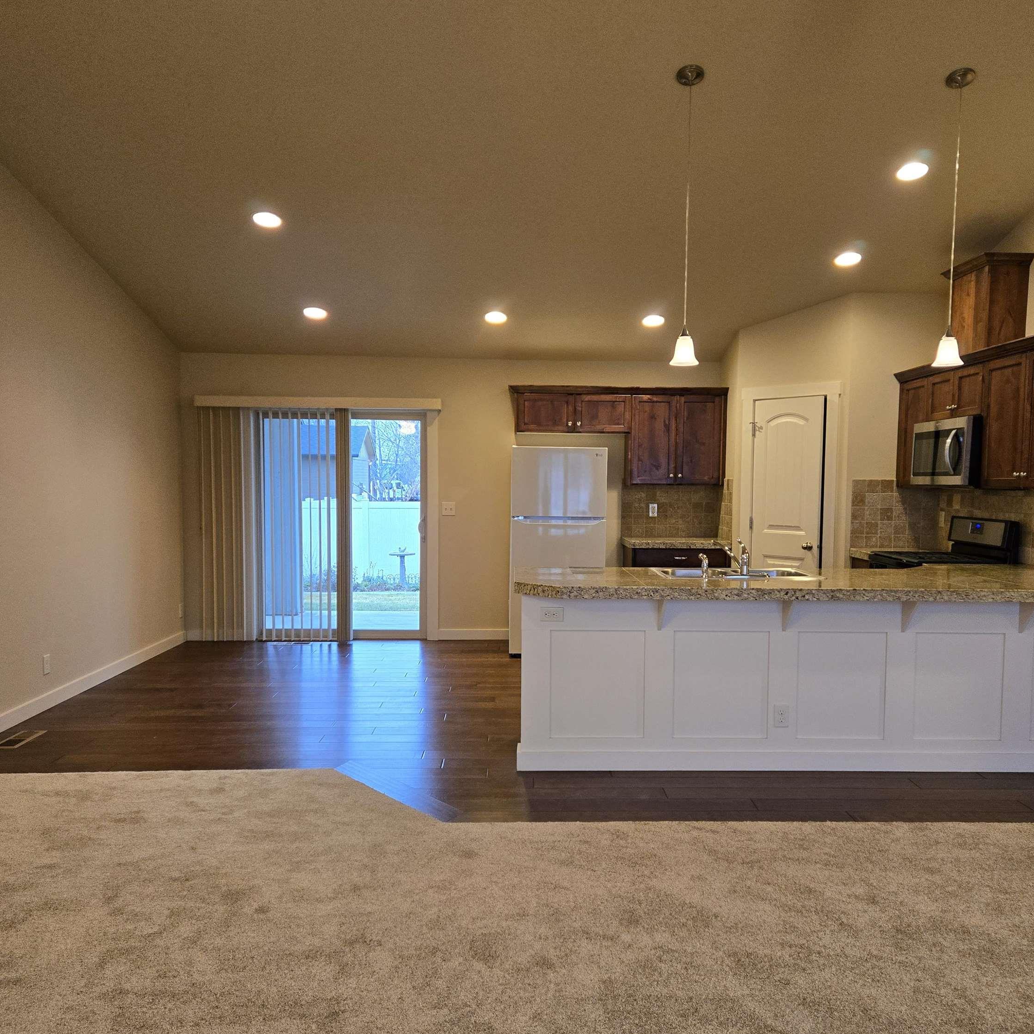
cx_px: 548
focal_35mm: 28
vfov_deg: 57.3
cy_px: 529
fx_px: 946
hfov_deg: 57.3
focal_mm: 5.4
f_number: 1.8
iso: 250
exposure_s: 1/120
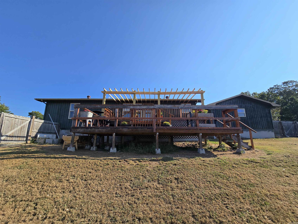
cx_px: 149
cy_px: 112
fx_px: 112
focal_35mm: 13
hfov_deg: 106.2
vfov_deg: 89.9
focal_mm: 2.2
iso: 50
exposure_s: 1/2423
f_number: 2.2
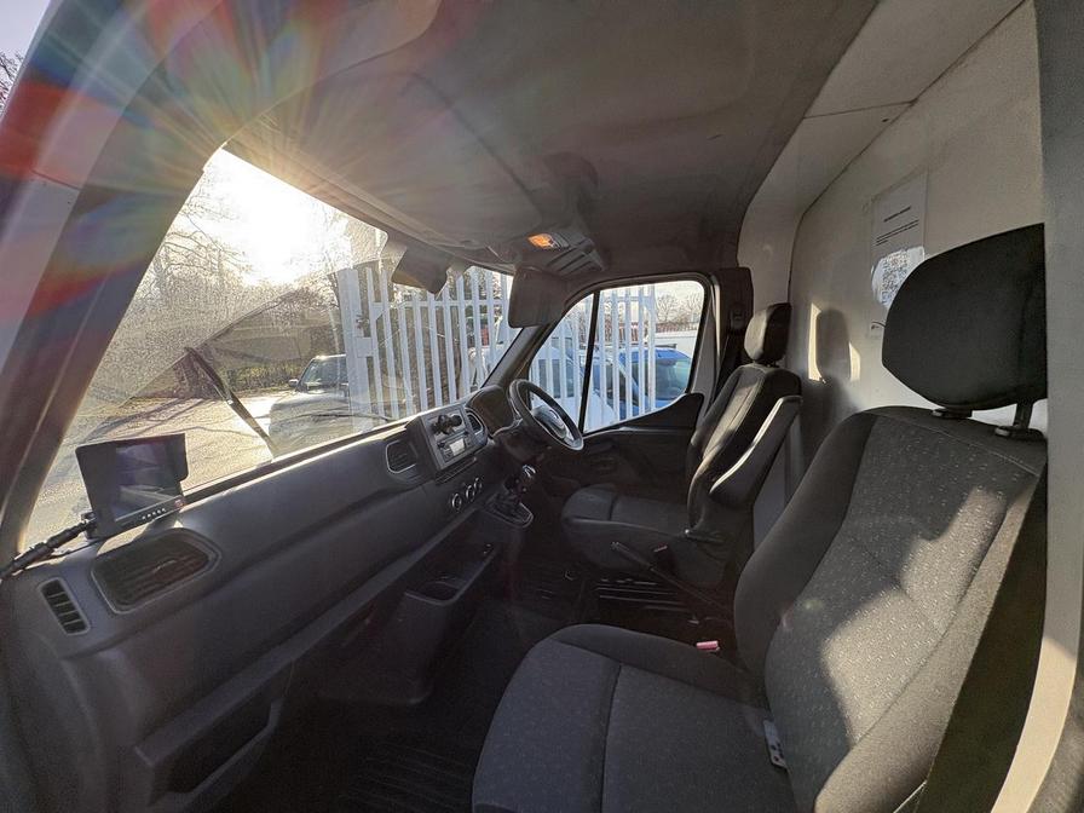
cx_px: 542
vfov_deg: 85.7
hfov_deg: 102.1
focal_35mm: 14
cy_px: 406
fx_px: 438
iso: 40
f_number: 2.2
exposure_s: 1/249
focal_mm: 2.22
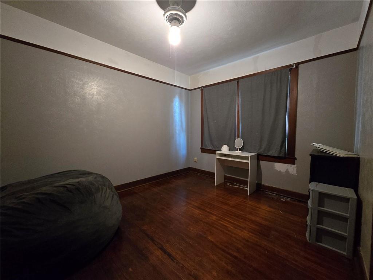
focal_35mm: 13
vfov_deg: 89.9
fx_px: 140
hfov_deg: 106.2
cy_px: 140
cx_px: 186
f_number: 2.2
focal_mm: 2.2
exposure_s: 1/40
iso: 1250
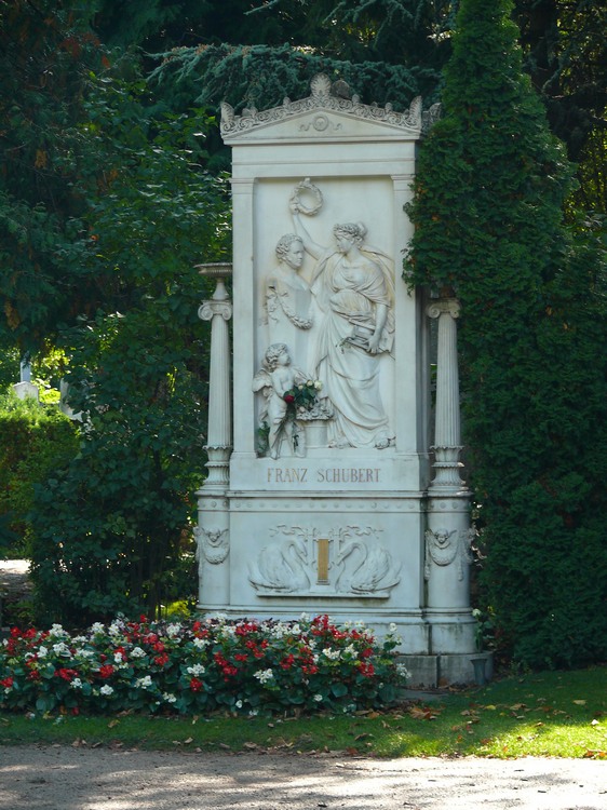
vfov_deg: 14.5
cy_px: 405
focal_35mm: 136
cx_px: 304
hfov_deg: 10.9
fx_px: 3182
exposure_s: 1/30
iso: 100
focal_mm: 28.8
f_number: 3.6
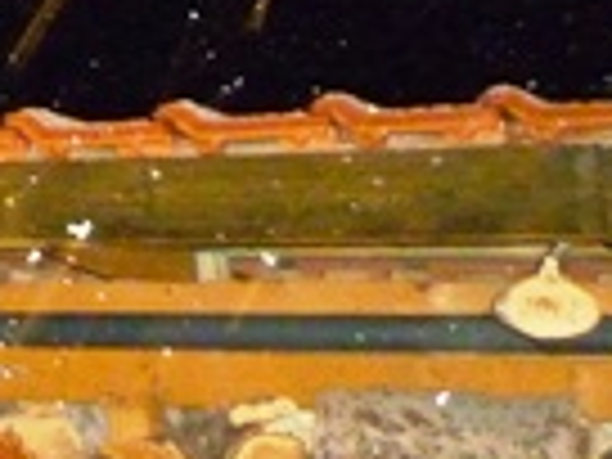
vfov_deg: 10.3
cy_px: -346
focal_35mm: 136
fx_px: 2404
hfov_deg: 12.7
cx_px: -621
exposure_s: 1/30
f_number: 3.3
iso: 1000
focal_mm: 5.2
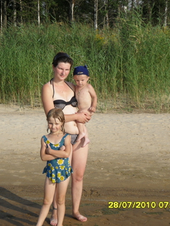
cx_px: 60
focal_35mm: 109
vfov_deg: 18.1
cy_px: 113
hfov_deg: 13.6
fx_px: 714
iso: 80
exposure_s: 1/500
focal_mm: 14.4
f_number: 4.6
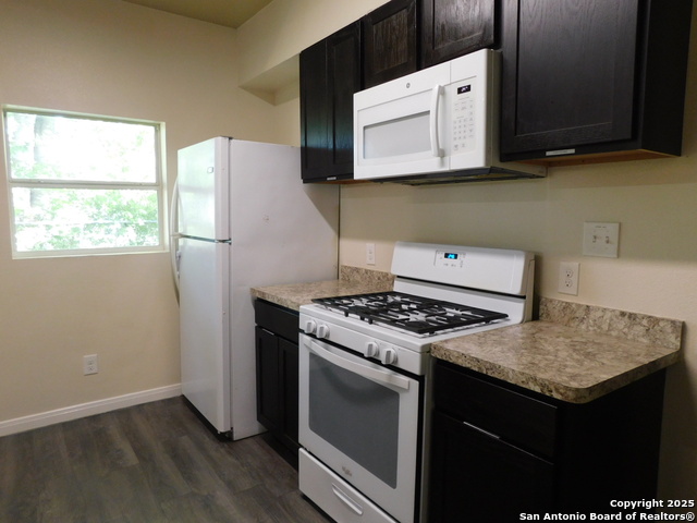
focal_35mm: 23
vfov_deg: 58.9
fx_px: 463
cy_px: 262
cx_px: 348
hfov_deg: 73.9
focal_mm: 4
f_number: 3
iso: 220
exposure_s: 1/30
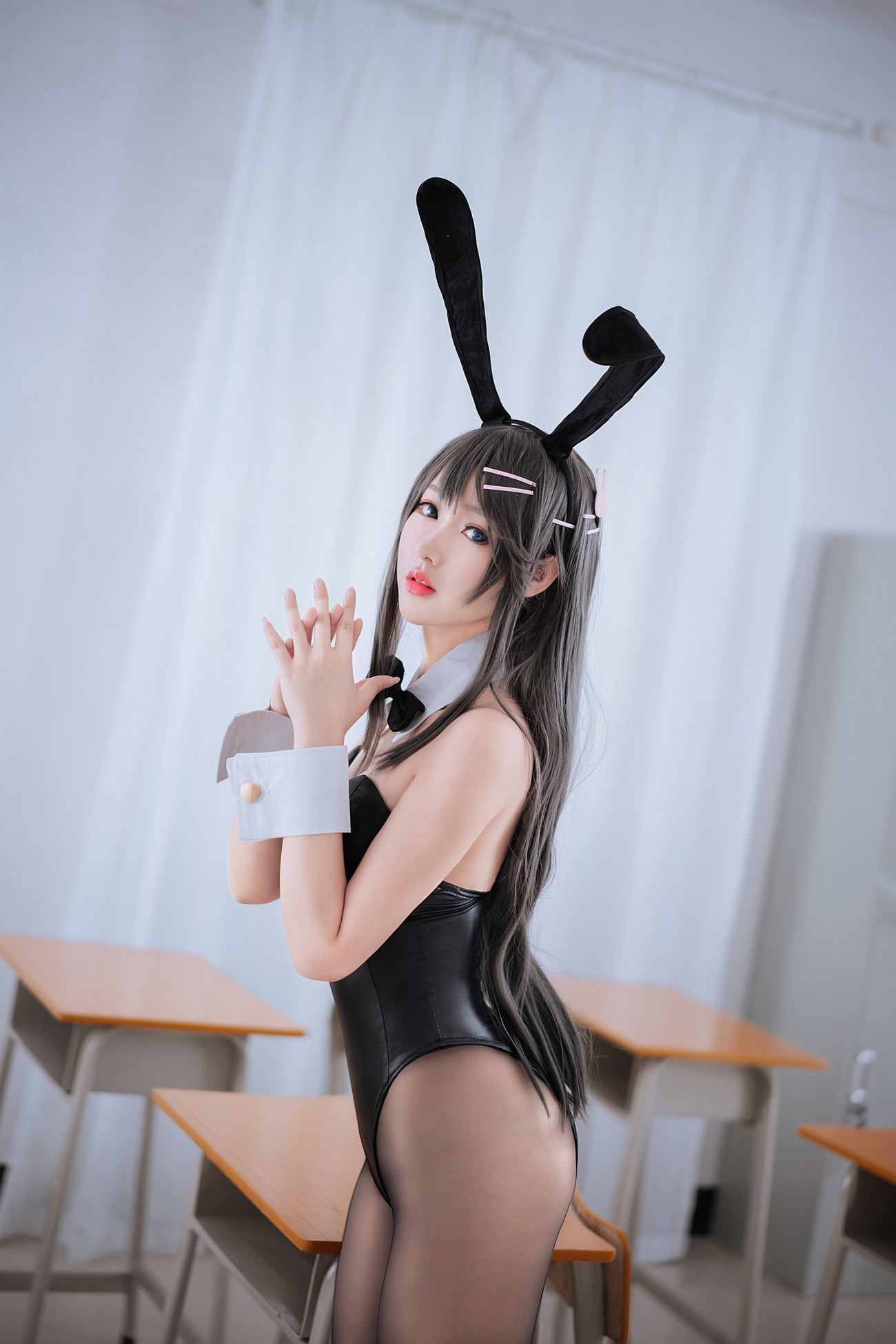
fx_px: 2052
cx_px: 448
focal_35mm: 55
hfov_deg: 24.6
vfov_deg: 36.2
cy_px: 672
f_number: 1.8
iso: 200
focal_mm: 55
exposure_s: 1/100
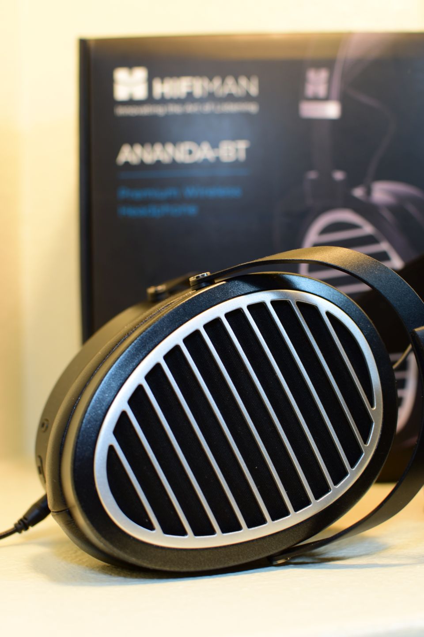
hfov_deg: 25.8
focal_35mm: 52
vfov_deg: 37.9
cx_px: 212
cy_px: 318
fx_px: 927
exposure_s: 1/25
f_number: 4.5
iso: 100
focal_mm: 35
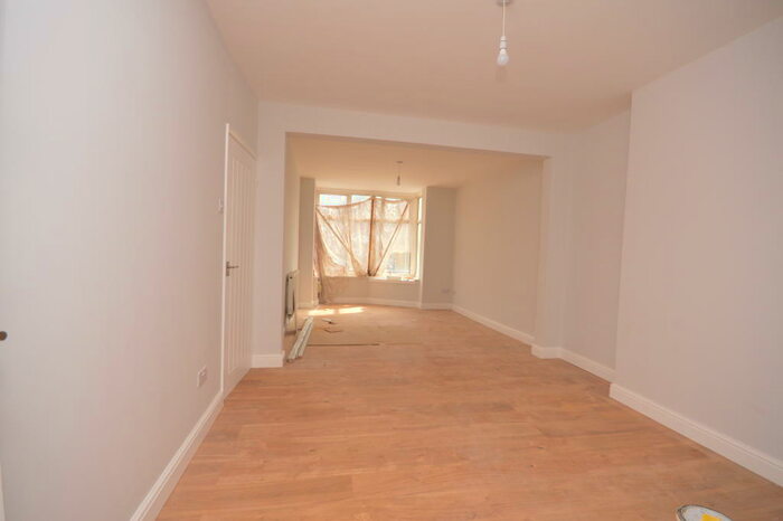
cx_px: 392
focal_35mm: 15
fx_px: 326
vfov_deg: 77.3
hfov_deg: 100.4
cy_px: 260
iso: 360
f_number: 5.6
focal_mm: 10
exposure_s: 1/125
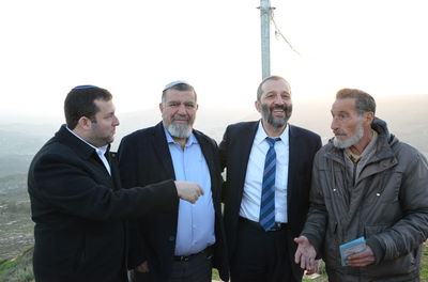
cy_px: 141
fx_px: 391
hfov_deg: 57.4
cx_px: 214
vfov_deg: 39.7
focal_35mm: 33
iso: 1600
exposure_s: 1/200
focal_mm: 22
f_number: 7.1
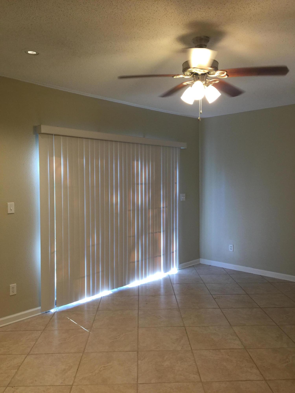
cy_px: 196
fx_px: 330
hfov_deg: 48.2
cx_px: 148
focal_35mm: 29
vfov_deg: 61.7
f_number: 2.2
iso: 32
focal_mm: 4.15
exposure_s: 1/30
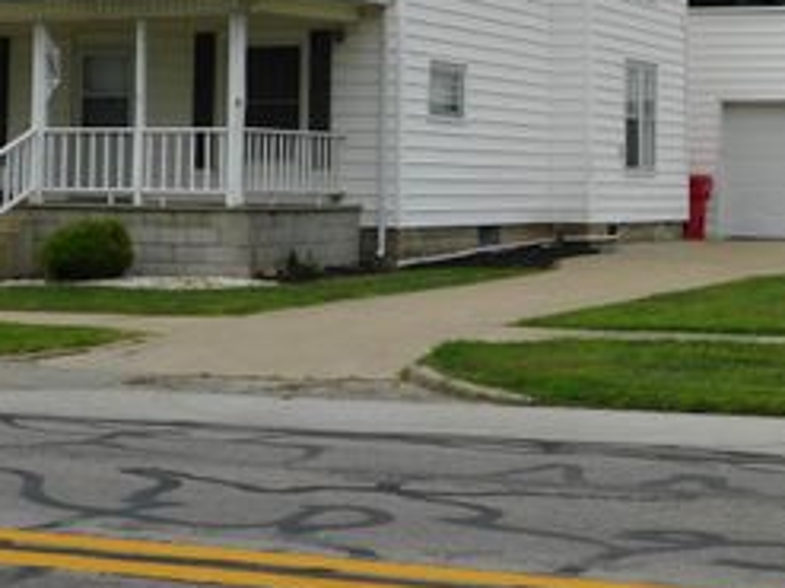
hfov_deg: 21.5
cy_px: 49
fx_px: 2063
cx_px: 356
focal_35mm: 91
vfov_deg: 16.0
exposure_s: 1/500
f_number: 7.4
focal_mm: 8
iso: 125
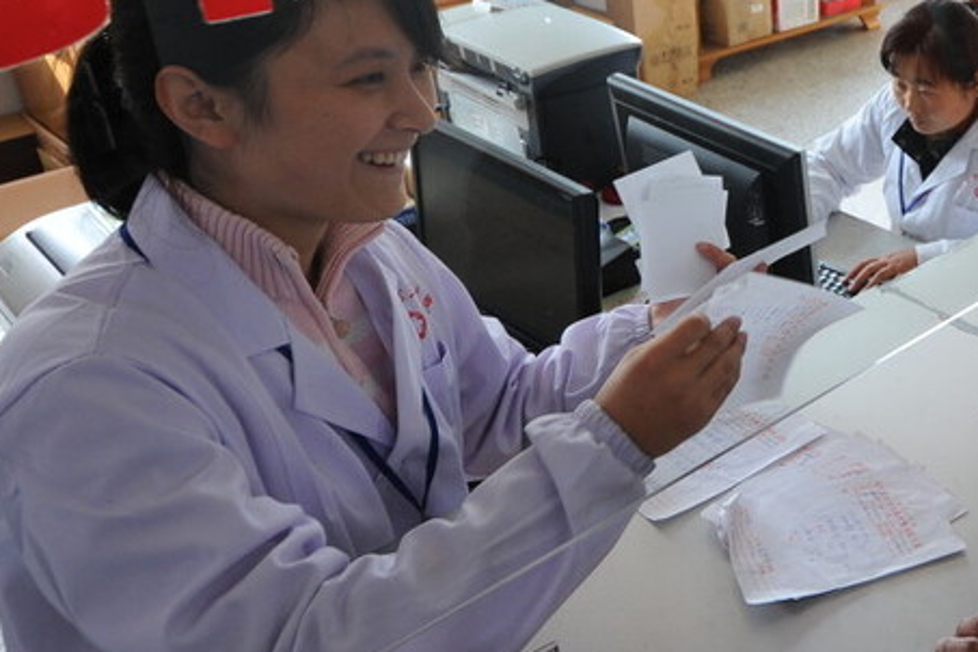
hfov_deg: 38.5
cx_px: 987
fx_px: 1222
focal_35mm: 45
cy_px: 182
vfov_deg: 29.5
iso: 800
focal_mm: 17
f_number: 5
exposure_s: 1/100
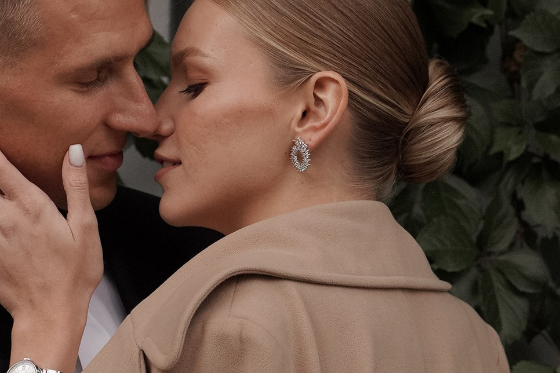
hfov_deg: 13.2
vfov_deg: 8.8
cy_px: 306
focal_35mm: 155
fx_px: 2411
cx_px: 133
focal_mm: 39
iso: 400
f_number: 2.8
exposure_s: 1/800
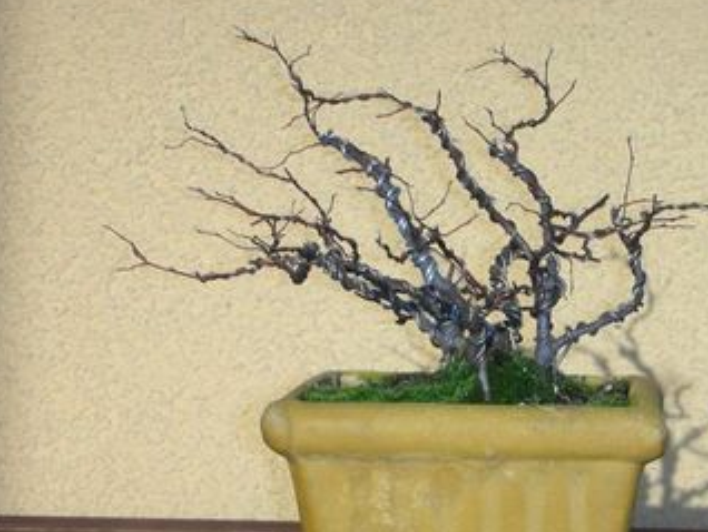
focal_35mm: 144
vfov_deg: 10.3
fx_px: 2947
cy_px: 347
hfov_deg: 13.7
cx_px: 473
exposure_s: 1/410
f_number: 4.8
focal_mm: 14.3
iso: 50
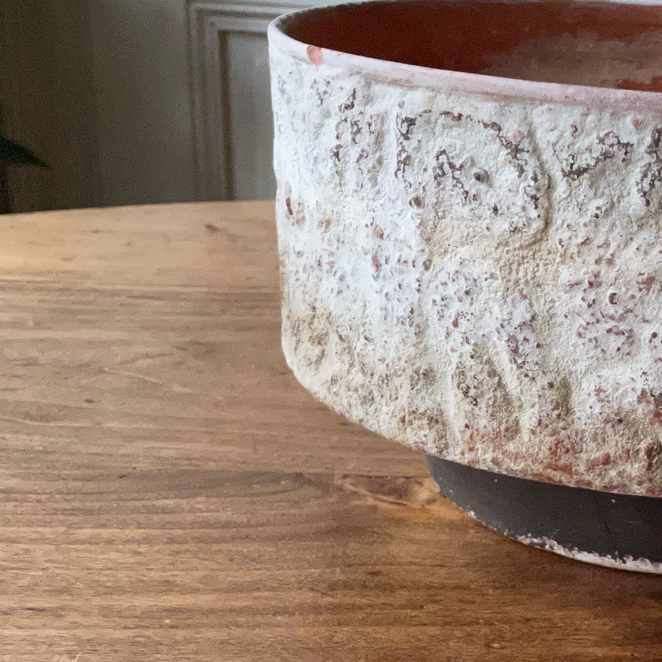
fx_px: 1406
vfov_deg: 26.5
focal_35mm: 65
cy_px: 342
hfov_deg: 25.1
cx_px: 681
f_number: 1.6
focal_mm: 4.2
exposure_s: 1/40
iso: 500
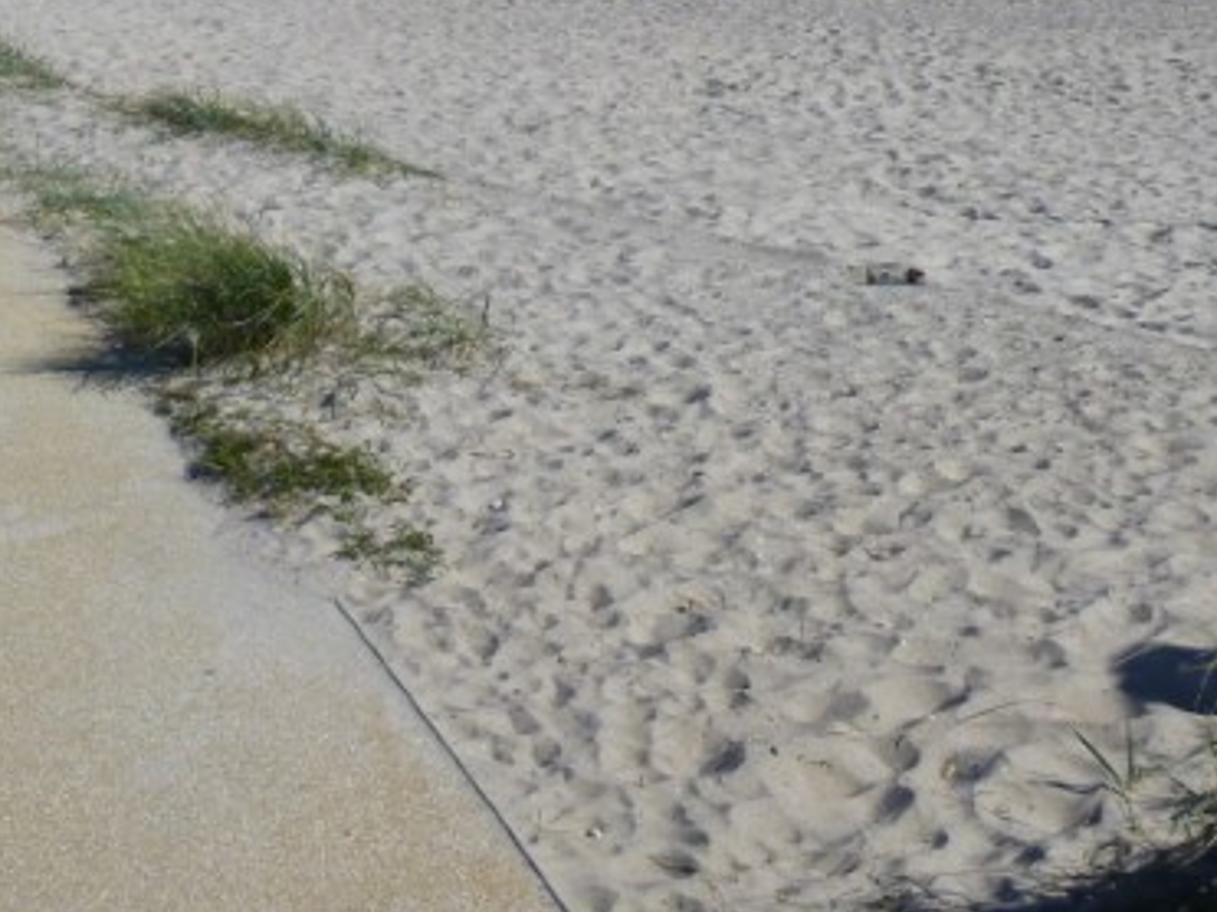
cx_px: 407
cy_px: -151
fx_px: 2425
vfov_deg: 20.1
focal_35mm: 69
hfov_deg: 28.0
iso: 100
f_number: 9
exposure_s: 1/250
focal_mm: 4.5
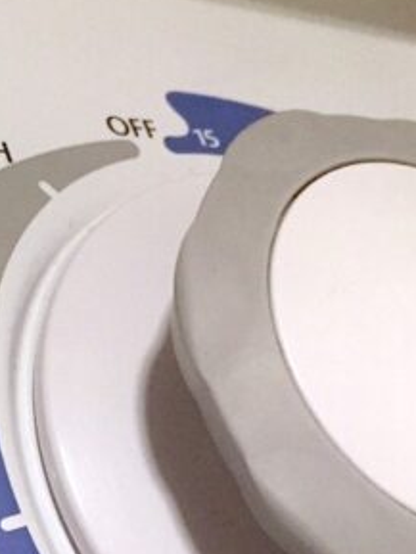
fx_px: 1233
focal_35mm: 77
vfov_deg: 24.3
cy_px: 539
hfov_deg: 19.0
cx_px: 115
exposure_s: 1/30
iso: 200
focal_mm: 4.15
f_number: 2.2
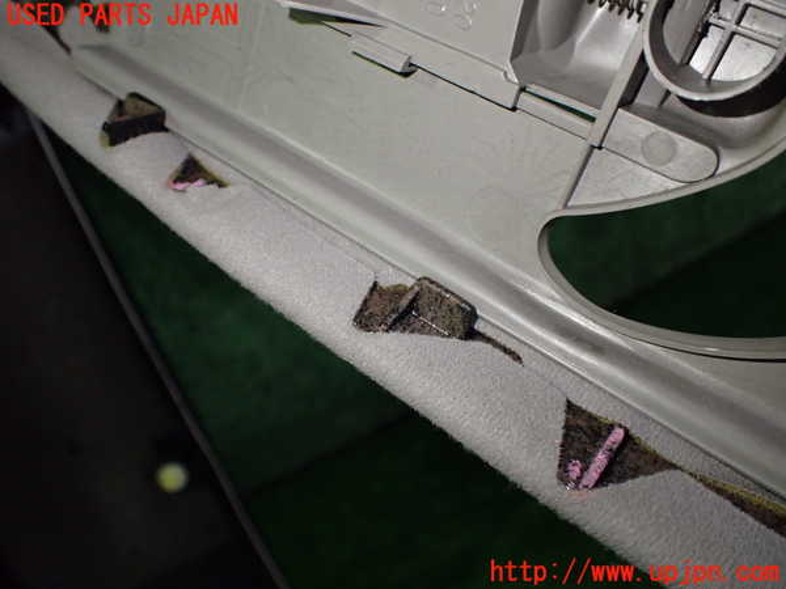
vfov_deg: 46.8
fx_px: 681
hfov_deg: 60.0
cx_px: 393
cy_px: 294
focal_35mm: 30
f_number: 2.3
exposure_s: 1/125
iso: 500
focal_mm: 5.4
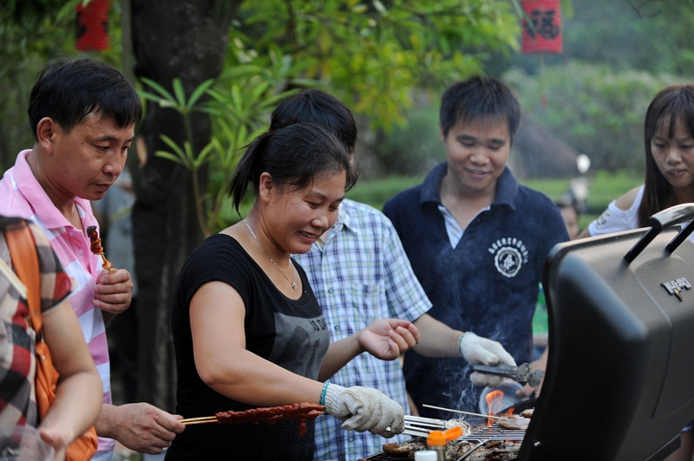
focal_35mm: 70
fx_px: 1348
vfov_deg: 19.4
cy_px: 230
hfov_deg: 28.9
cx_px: 347
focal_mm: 70
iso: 1000
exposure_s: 1/200
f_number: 2.8
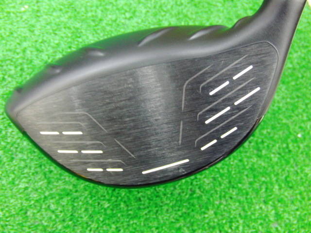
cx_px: 156
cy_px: 116
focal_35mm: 37
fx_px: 332
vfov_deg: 38.7
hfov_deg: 50.1
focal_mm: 6.42
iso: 400
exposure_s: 1/10
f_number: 3.6
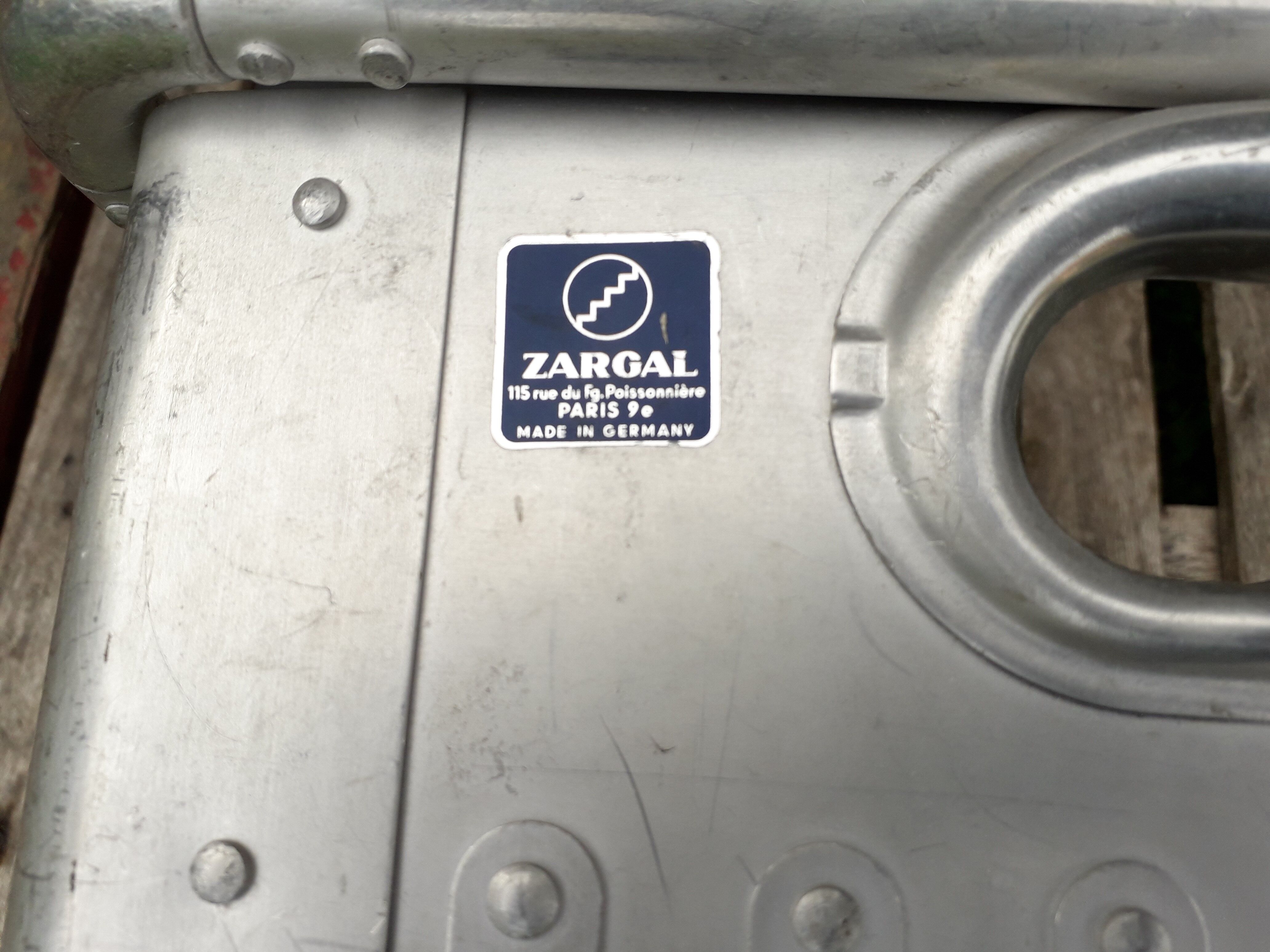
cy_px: 476
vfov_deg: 51.3
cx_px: 635
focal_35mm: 27
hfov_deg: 65.3
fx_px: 990
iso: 40
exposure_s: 1/269
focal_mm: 3.6
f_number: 1.9
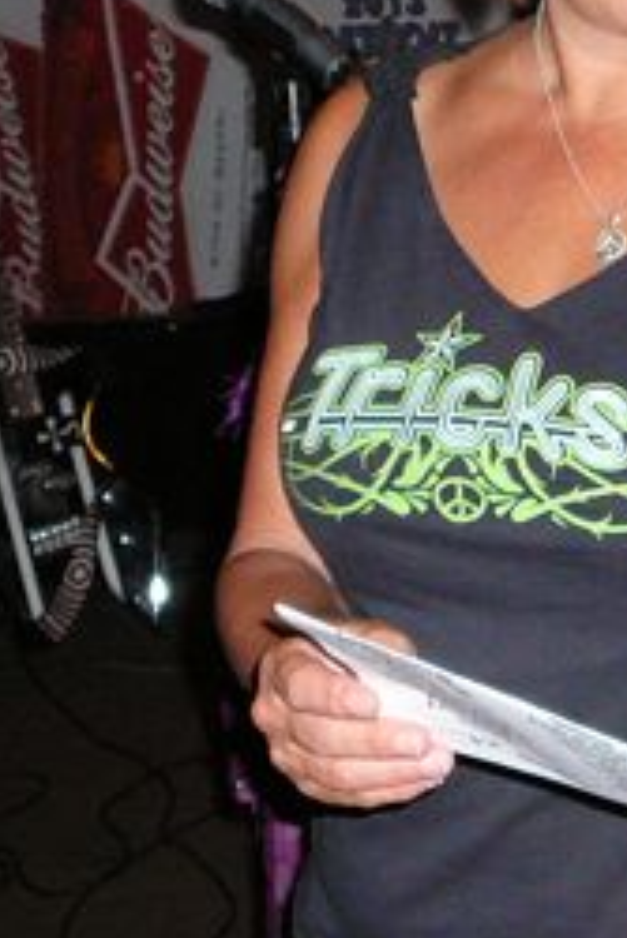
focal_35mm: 102
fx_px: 2661
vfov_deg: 19.4
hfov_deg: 13.0
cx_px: 800
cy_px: 6
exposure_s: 1/30
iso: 250
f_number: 2.8
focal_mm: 5.2
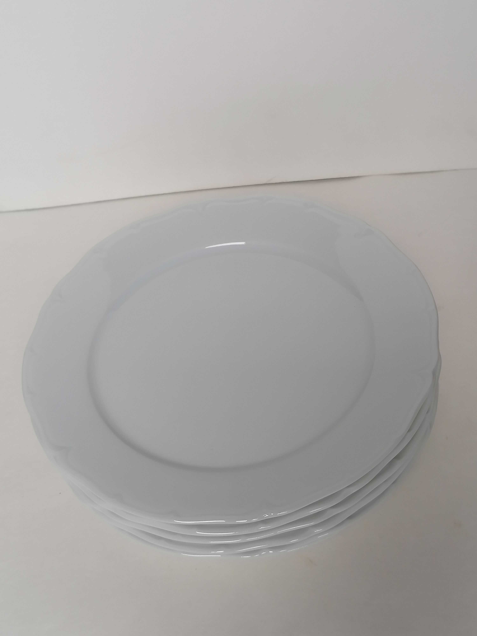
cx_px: 238
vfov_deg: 43.9
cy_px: 318
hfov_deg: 33.6
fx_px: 790
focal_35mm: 43
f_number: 1.8
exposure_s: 1/100
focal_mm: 4.75
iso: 50
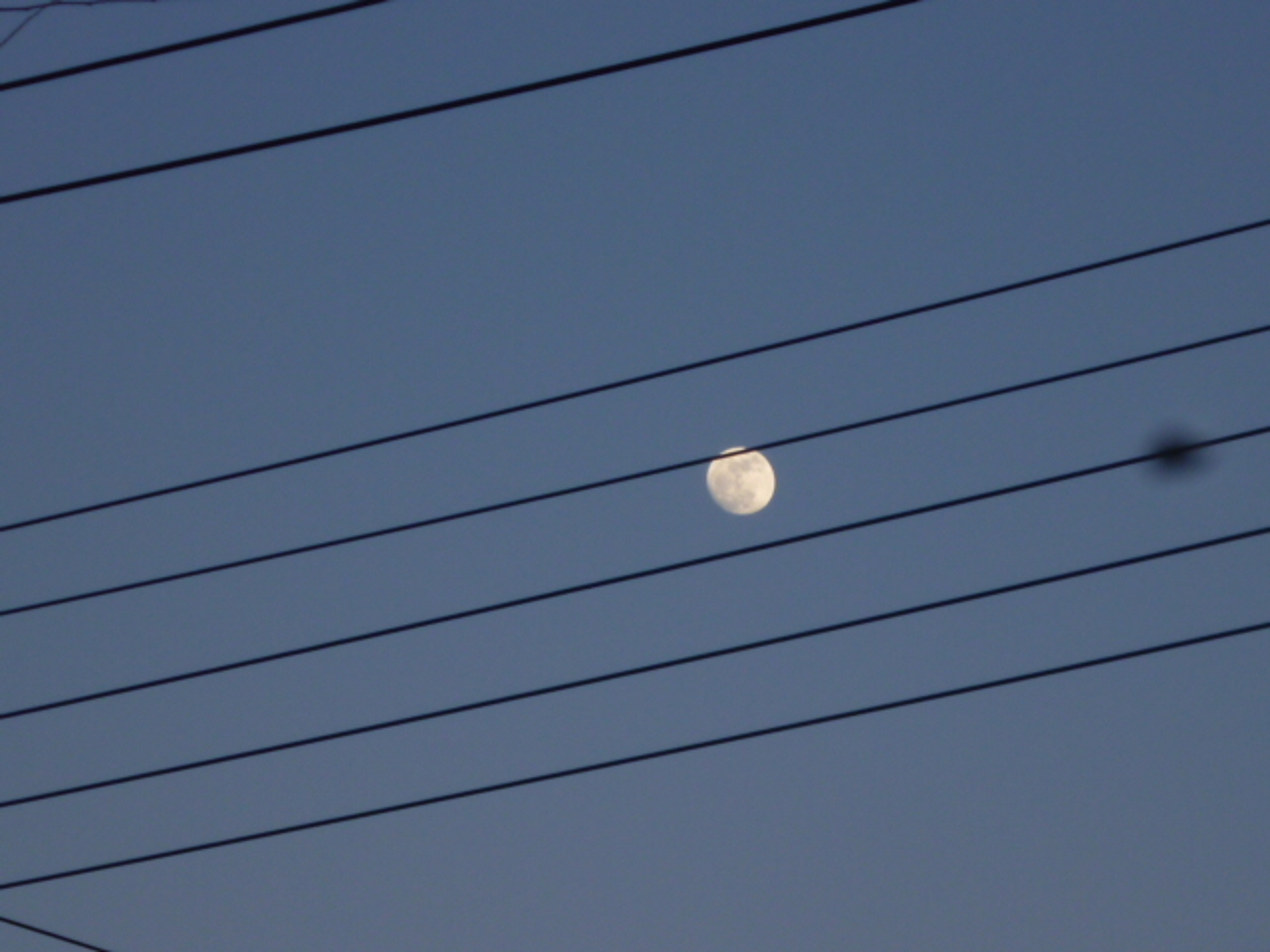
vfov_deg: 6.8
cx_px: 635
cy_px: 476
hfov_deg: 9.0
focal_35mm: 219
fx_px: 8035
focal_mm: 20
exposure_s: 1/80
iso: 100
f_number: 6.5
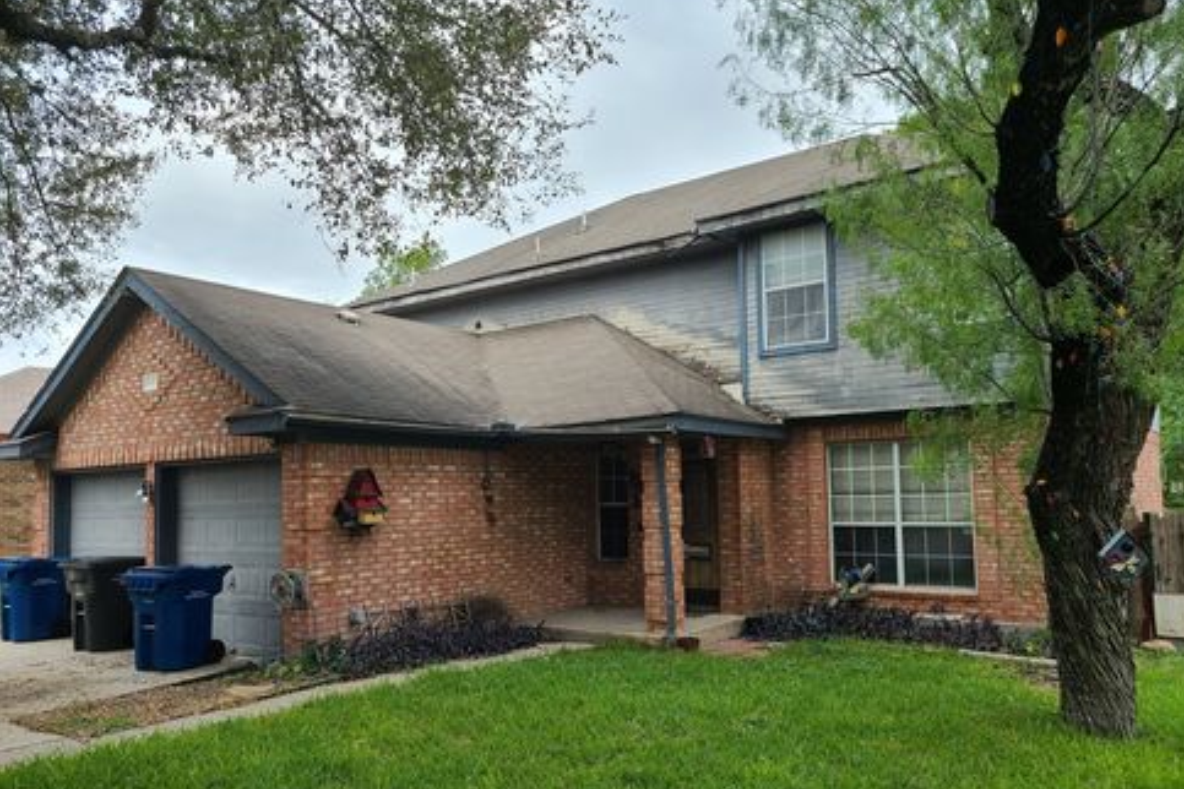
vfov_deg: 46.3
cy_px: 432
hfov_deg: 65.5
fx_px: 921
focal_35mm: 28
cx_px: 610
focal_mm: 5.4
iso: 40
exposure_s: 1/378
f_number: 1.8
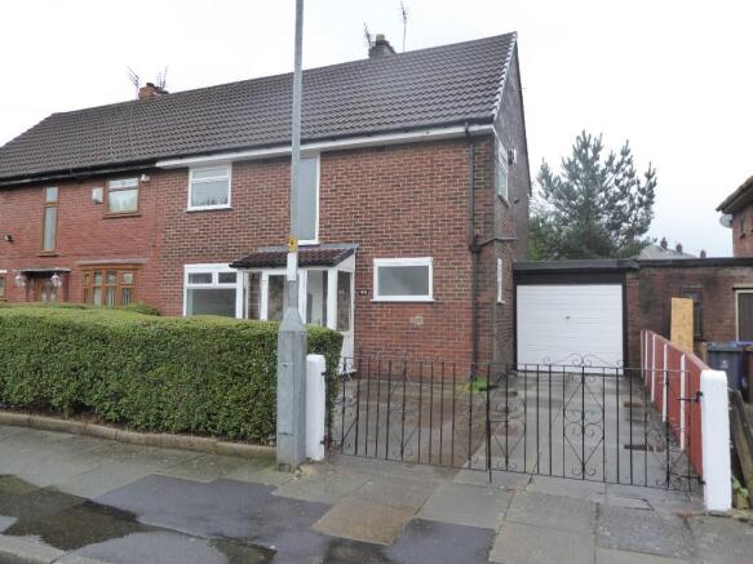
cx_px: 376
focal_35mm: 25
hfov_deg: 69.4
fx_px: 544
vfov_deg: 54.9
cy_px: 282
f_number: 3.3
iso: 200
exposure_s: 1/250
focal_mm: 4.3
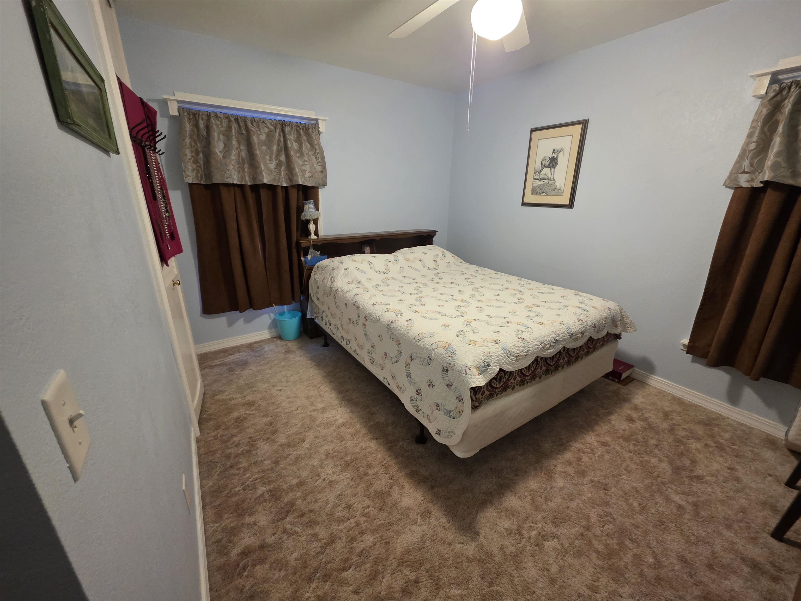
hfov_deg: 106.2
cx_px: 400
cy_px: 300
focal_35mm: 13
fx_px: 301
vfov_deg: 89.9
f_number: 1.9
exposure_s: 1/60
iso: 400
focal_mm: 2.2
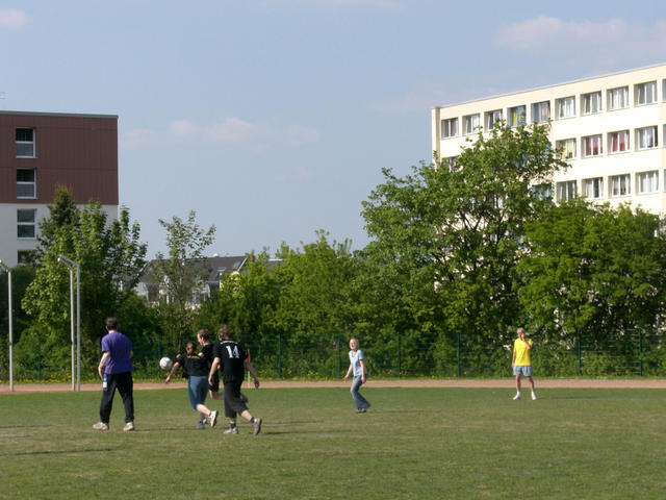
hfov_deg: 17.3
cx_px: 333
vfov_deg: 13.0
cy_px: 250
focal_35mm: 114
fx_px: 2193
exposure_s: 1/200
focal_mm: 18.9
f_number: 7.6
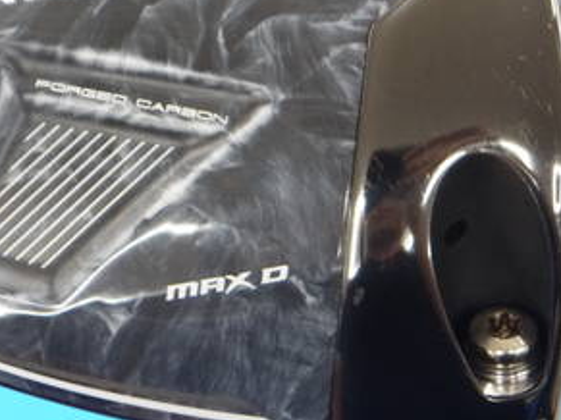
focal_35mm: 185
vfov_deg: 8.0
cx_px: 137
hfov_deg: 10.7
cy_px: 114
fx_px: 2997
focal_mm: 42
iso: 800
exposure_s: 1/60
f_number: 5.6
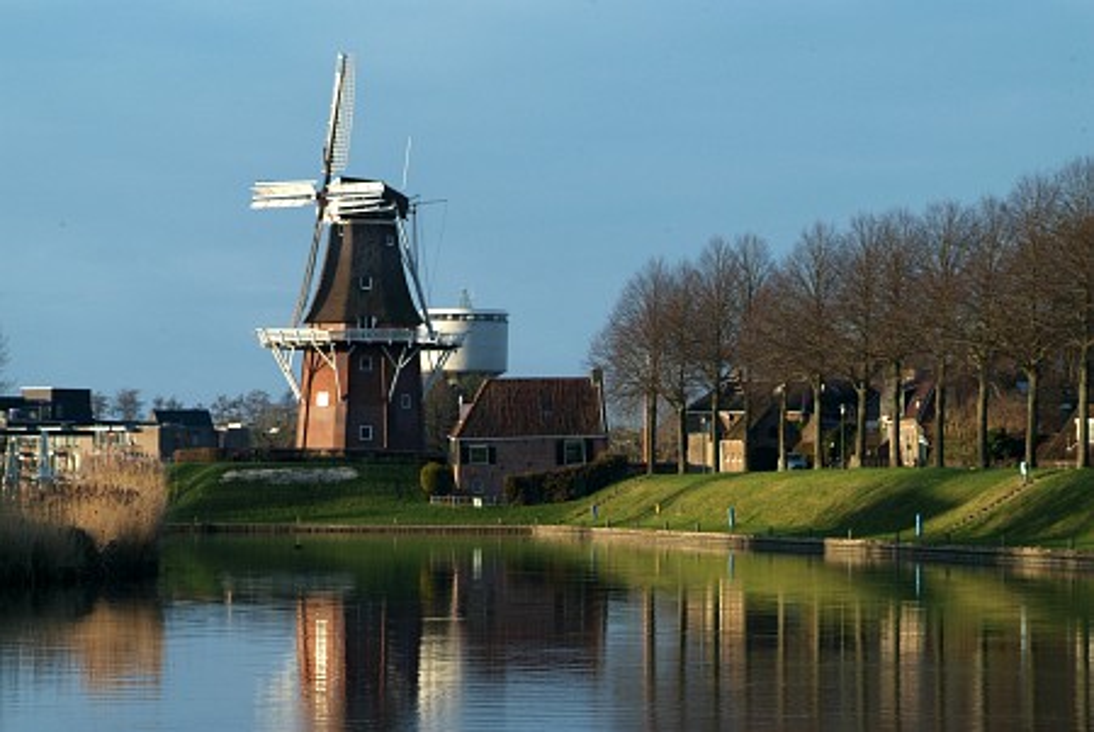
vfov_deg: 9.4
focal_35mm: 147
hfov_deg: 13.9
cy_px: 366
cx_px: 547
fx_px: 4471
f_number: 11
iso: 400
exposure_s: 1/250
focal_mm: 98
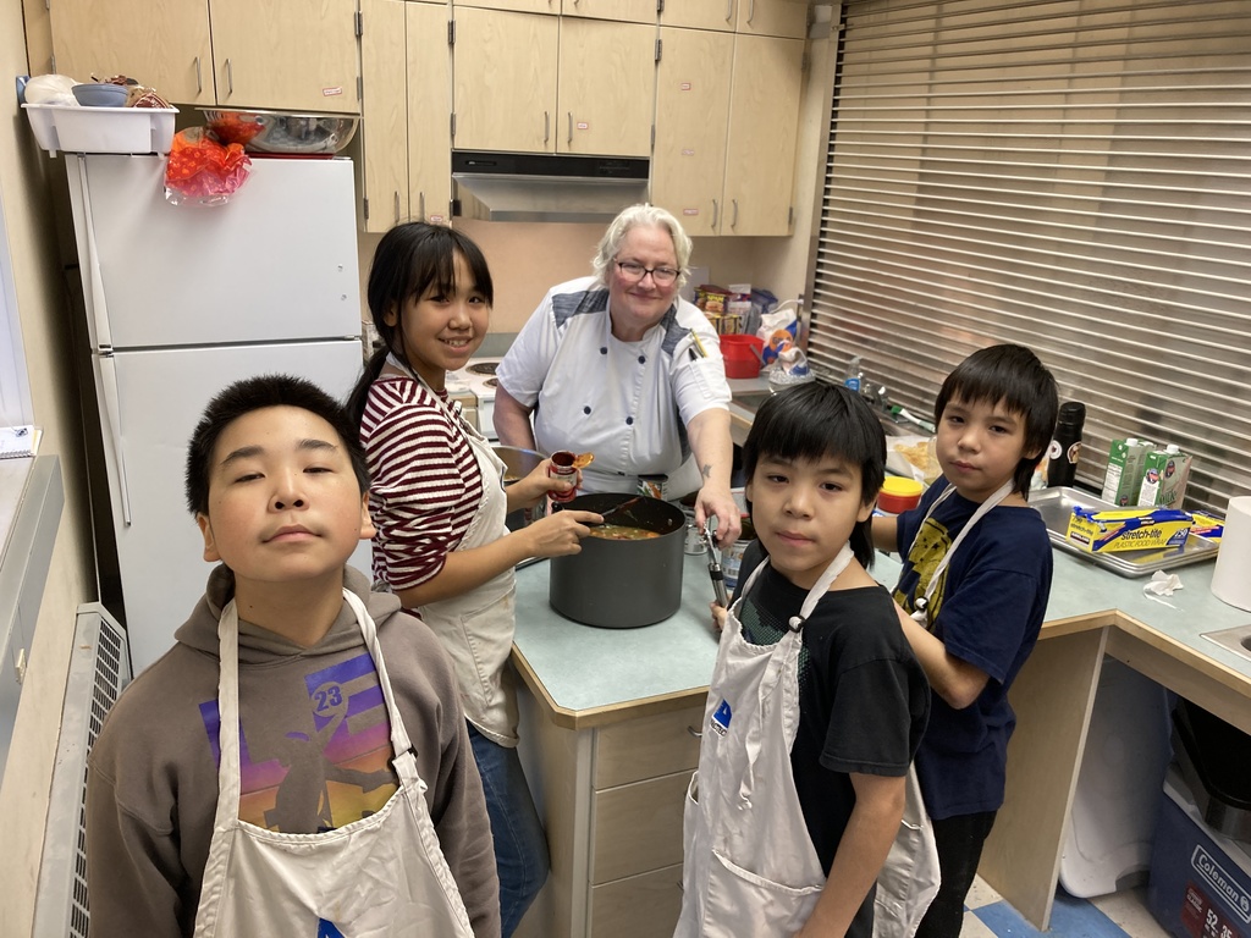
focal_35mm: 28
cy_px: 469
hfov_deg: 63.4
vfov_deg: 49.7
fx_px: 1012
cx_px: 626
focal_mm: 3.99
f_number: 1.8
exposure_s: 1/60
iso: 100
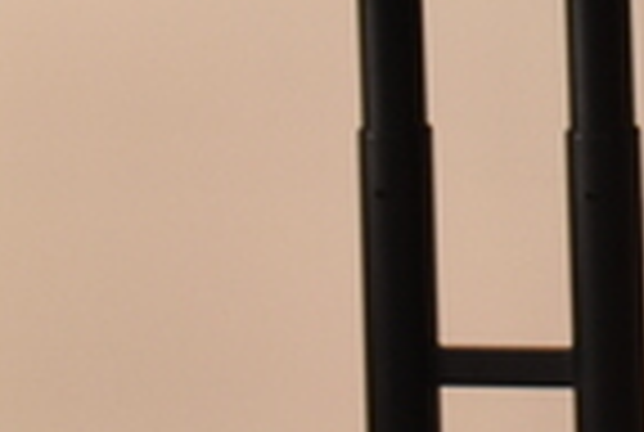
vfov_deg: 4.3
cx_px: 1040
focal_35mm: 318
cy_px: -572
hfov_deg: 6.4
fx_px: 5700
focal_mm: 38
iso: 400
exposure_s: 1/80
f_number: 4.2
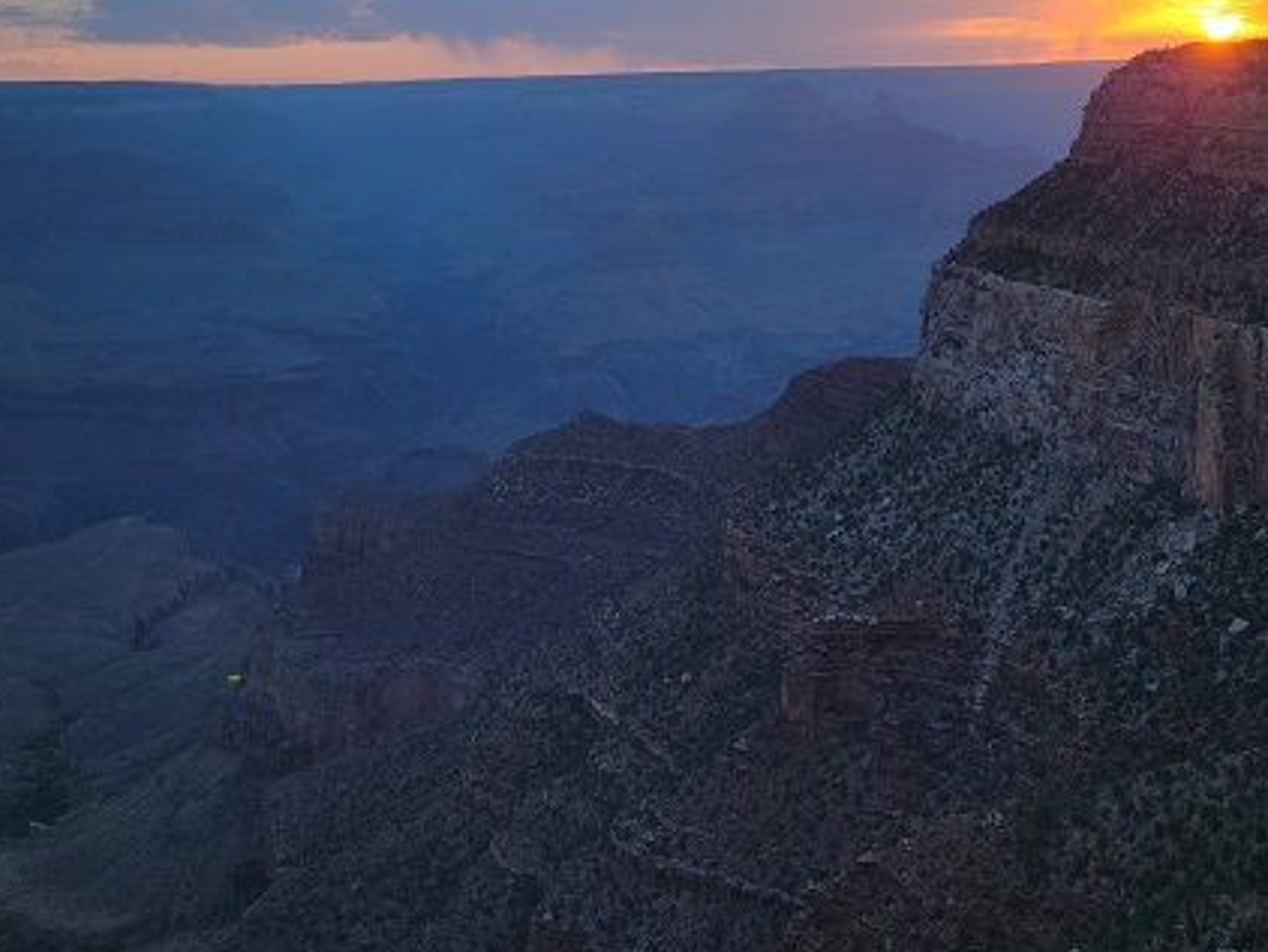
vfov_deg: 31.4
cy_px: 350
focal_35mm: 46
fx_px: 1686
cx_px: 736
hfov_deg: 41.1
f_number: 2
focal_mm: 5.9
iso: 25
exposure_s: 1/232
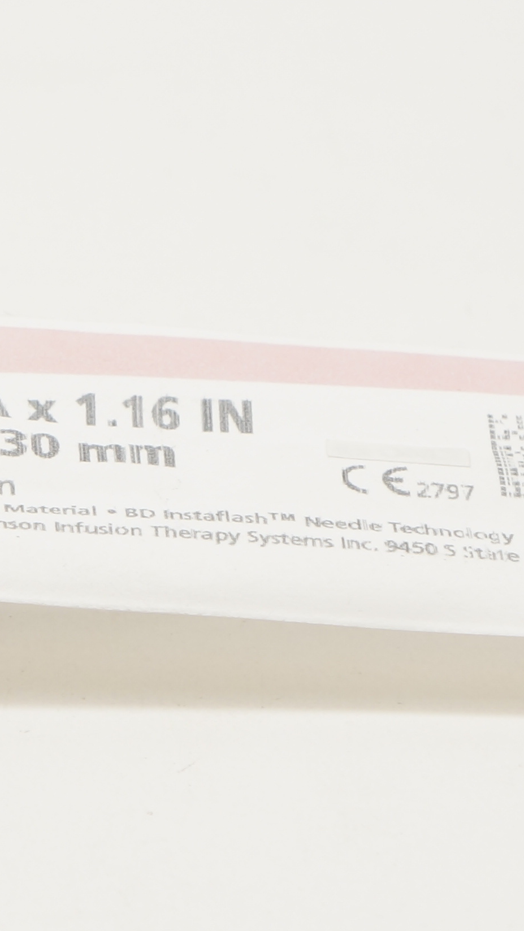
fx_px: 4507
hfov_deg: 6.6
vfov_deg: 11.8
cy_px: 453
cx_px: -192
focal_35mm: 183
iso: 400
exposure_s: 1/60
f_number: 6.3
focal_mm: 39
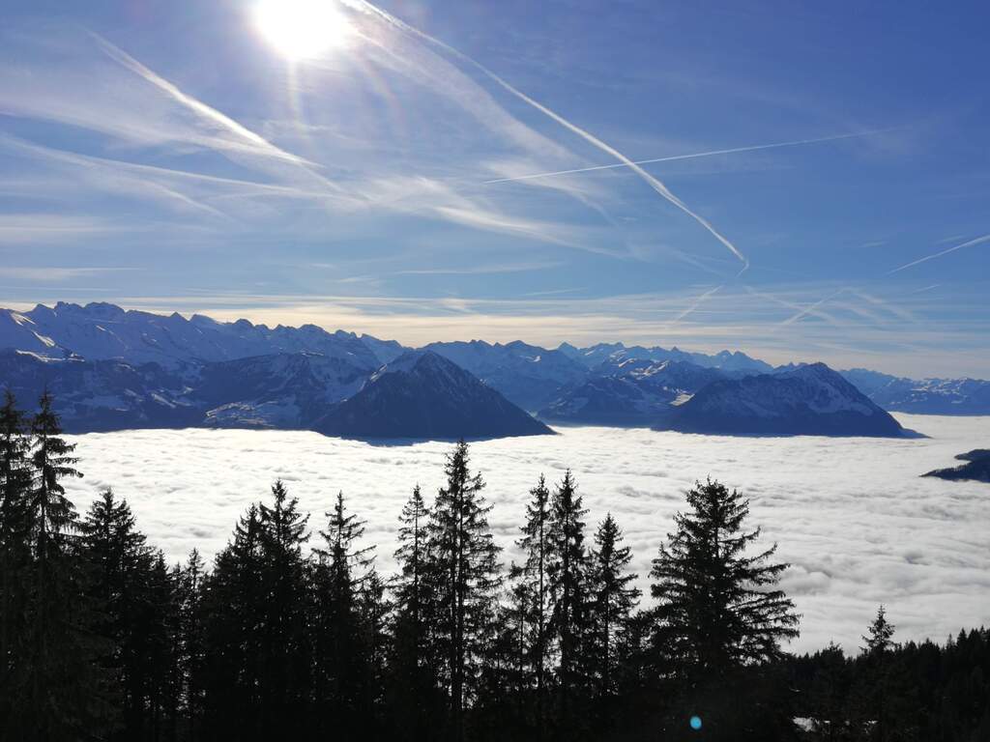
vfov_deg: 41.8
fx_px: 972
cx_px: 495
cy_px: 371
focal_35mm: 34
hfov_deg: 54.0
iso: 50
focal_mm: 3.95
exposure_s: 1/5236
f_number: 4
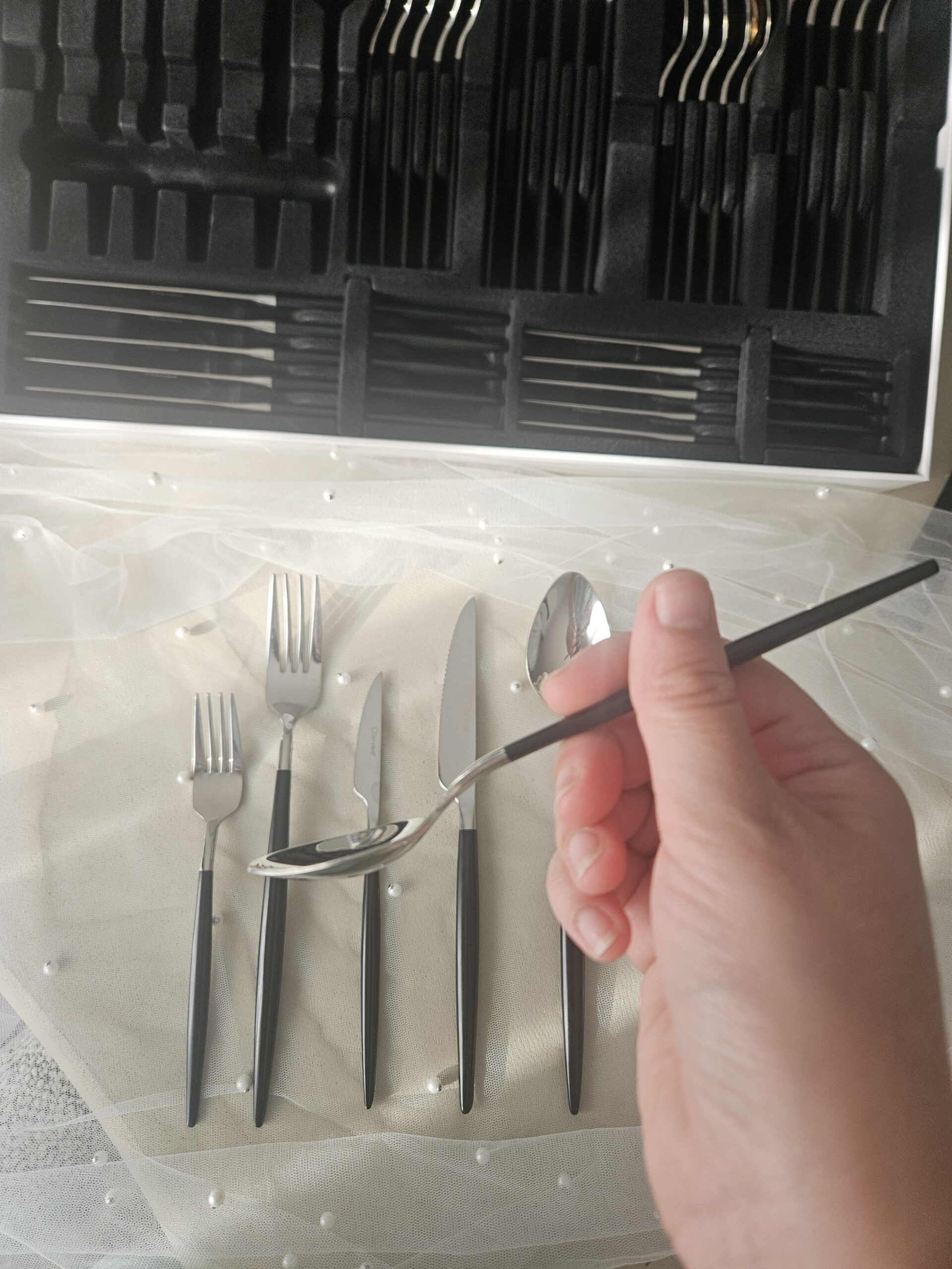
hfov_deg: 58.9
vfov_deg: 73.9
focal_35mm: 23
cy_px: 634
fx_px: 843
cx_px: 476
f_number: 1.8
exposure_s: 1/120
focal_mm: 5.4
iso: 80
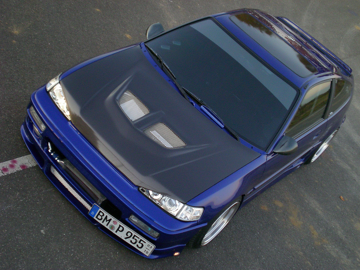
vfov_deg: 26.1
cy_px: 135
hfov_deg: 34.3
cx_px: 180
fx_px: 582
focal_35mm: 56
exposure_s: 1/27.5
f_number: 3.9
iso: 200
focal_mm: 9.3
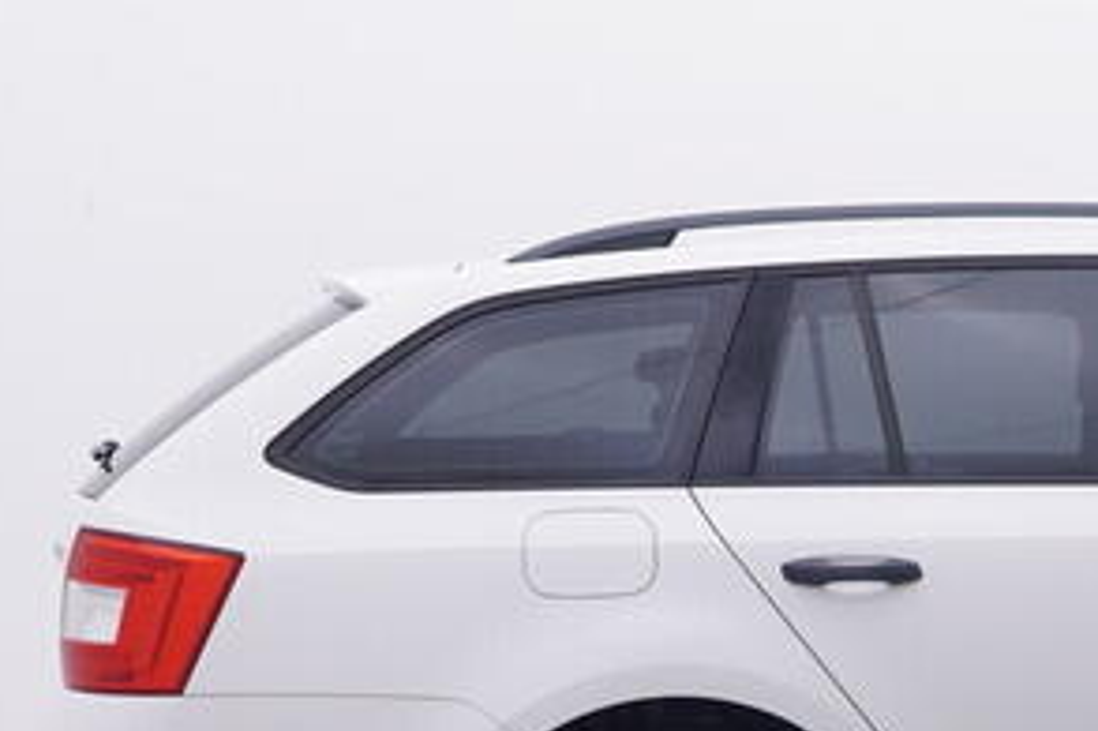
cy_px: 645
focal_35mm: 79
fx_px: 2400
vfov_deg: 17.1
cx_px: 1233
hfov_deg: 24.0
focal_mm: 15
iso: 200
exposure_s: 1/80
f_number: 5
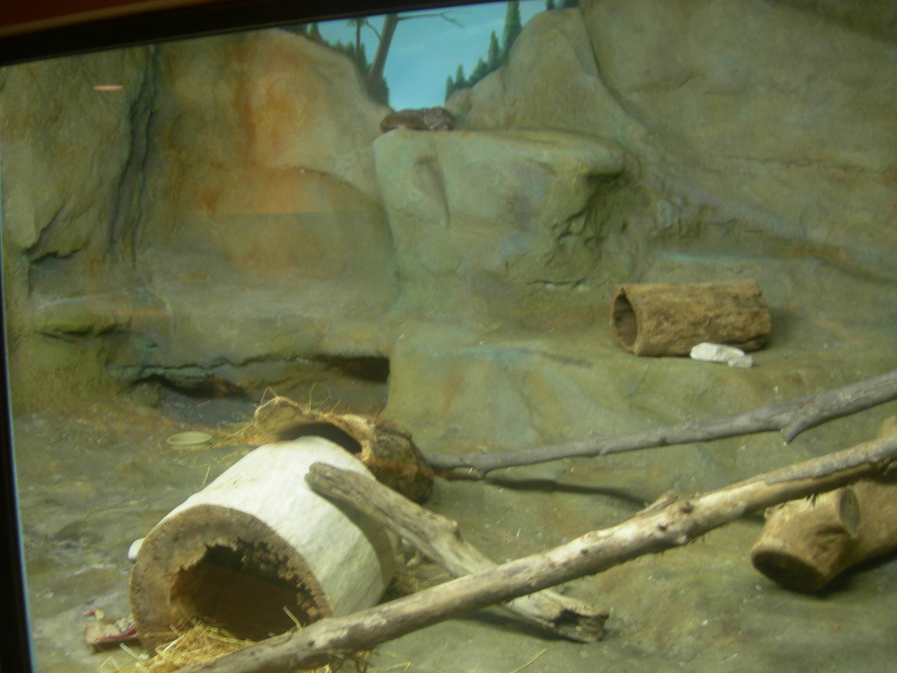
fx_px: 985
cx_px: 448
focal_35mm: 38
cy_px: 336
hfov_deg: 49.0
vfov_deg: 37.7
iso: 57
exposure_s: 1/3.9
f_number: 2.8
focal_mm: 7.8
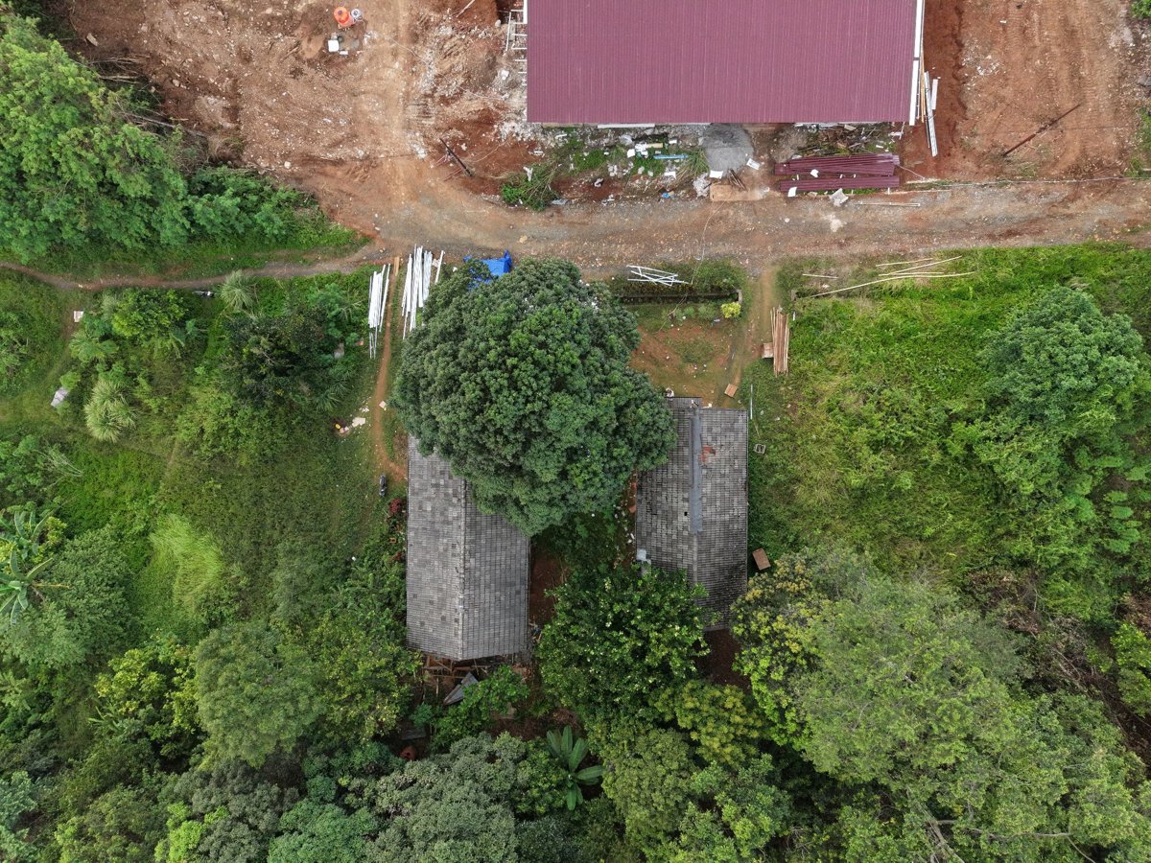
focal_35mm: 24
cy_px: 432
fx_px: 798
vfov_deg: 56.8
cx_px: 576
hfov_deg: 71.6
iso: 800
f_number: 1.8
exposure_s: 1/2000
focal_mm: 8.67
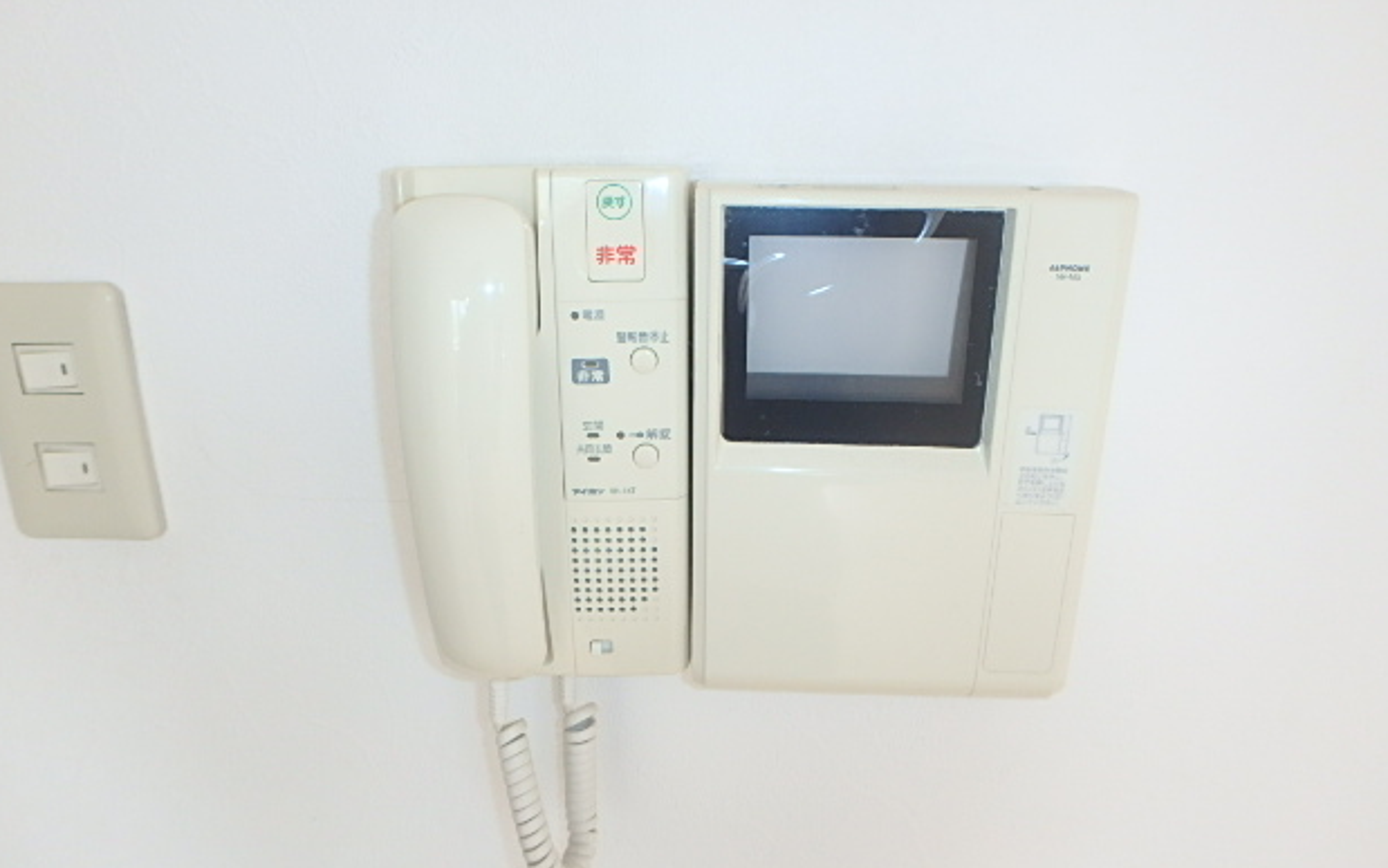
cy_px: 408
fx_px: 870
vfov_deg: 53.0
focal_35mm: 23
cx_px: 693
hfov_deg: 77.2
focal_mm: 3.7
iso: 250
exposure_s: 1/30
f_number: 3.5
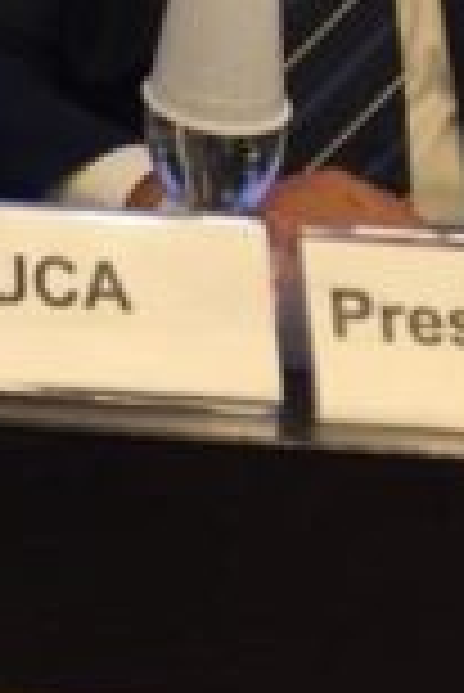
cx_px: -788
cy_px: -418
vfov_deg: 13.9
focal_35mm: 136
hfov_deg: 8.8
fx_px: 2623
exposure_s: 1/33
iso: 125
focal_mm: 4.15
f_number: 2.2
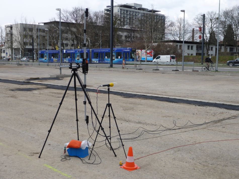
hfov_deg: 43.8
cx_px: 120
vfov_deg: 33.6
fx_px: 297
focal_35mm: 43
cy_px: 90
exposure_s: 1/320
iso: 100
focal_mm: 7.4
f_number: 4.2
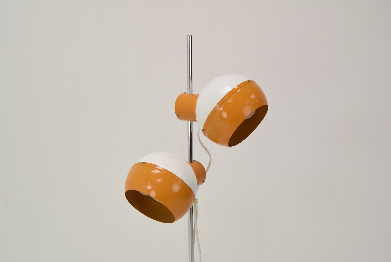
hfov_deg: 49.5
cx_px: 196
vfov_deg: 34.3
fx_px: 424
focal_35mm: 39
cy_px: 131
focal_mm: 26
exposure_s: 1/250
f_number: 8
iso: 1600
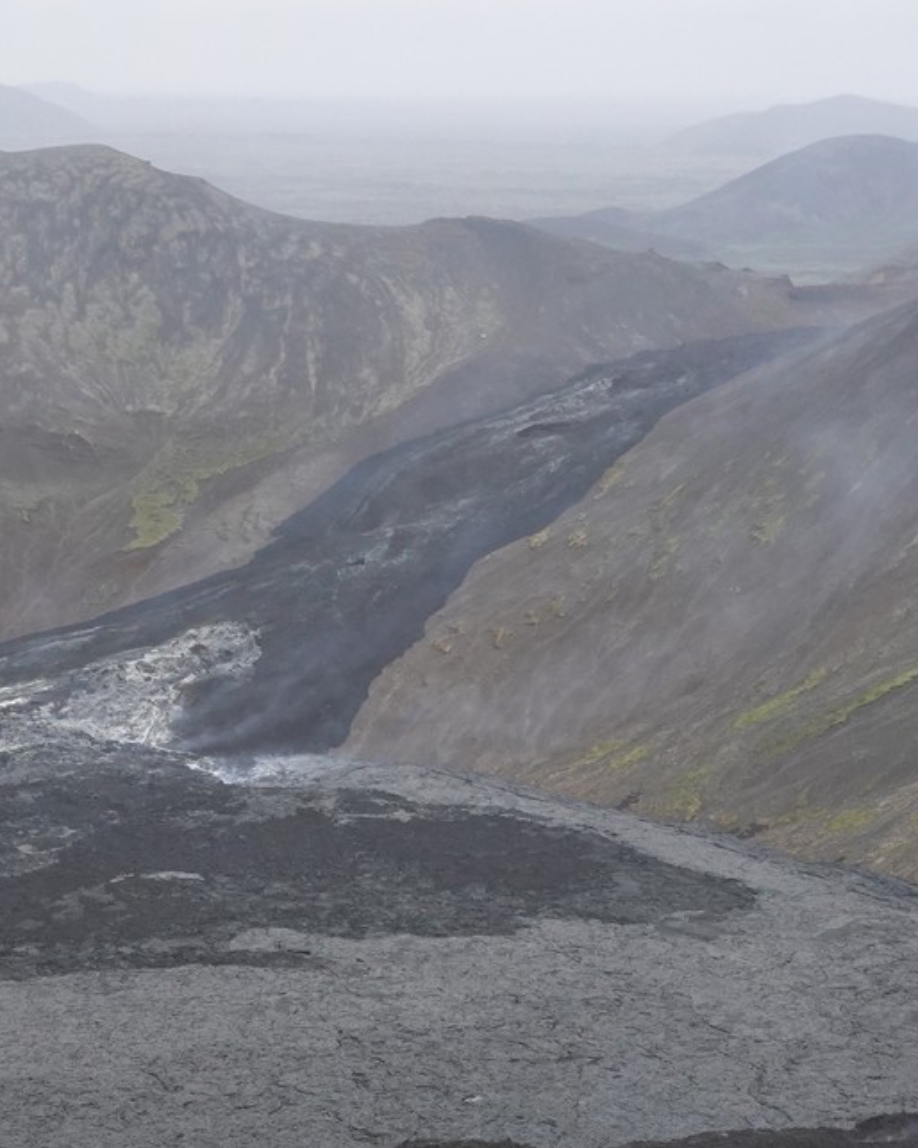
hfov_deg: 18.5
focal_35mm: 83
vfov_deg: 22.9
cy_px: 793
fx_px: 2820
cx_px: 473
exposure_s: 1/800
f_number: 4
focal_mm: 13.84
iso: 800
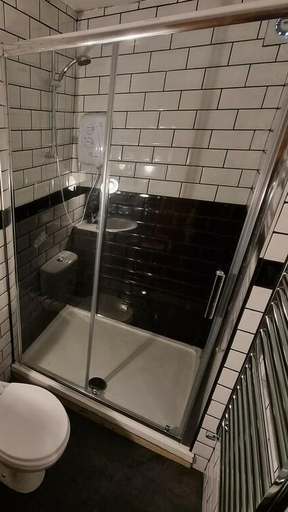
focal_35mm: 19
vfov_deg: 89.6
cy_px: 256
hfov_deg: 53.2
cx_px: 45
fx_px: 258
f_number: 2.2
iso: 320
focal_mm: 2.2
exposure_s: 1/50
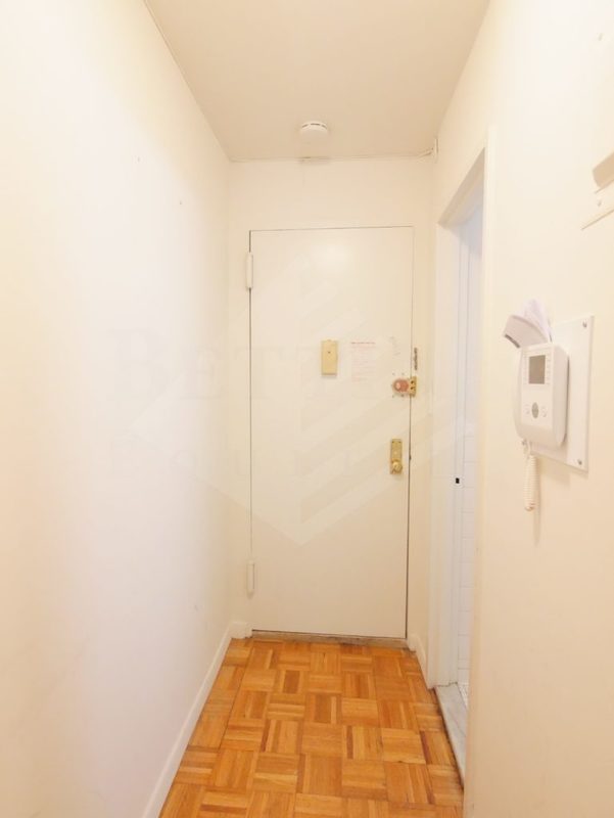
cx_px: 307
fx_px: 425
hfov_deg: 71.7
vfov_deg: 87.7
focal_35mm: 18
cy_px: 409
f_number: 6.3
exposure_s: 1/60
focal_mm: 9
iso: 1600
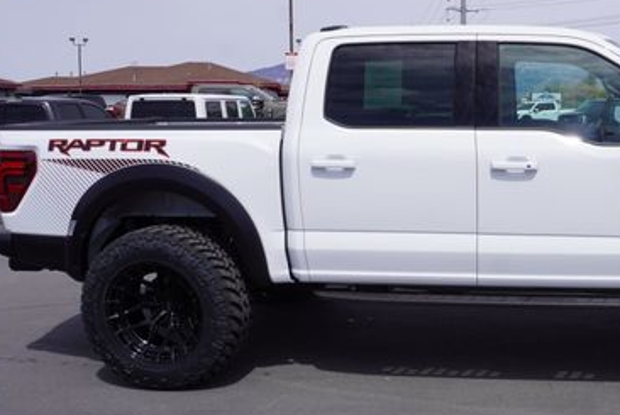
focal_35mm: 42
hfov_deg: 44.7
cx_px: 469
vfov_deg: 32.0
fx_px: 724
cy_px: 203
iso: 100
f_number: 10
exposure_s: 1/250
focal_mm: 16
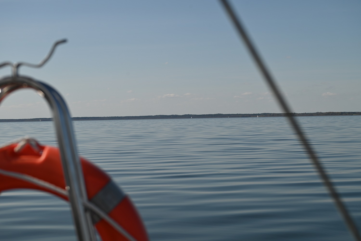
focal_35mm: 70
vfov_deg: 19.5
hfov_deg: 28.8
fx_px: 702
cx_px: 180
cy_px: 120
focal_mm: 70
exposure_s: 1/800
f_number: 7.1
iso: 100
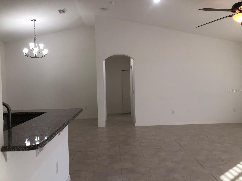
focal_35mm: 28
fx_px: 196
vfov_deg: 49.7
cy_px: 90
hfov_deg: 63.4
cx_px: 121
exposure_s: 1/120
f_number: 1.8
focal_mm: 3.99
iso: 50
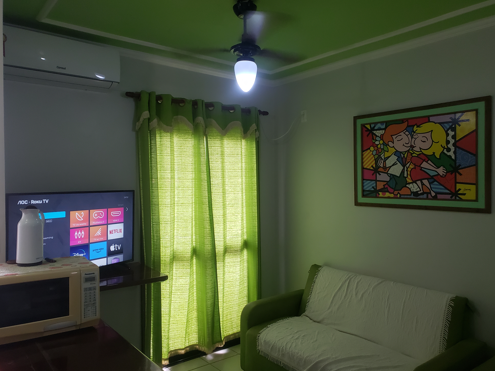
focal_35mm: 27
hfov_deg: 65.3
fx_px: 386
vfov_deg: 51.4
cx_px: 249
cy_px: 184
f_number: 2.4
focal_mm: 4.3
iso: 320
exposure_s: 1/120
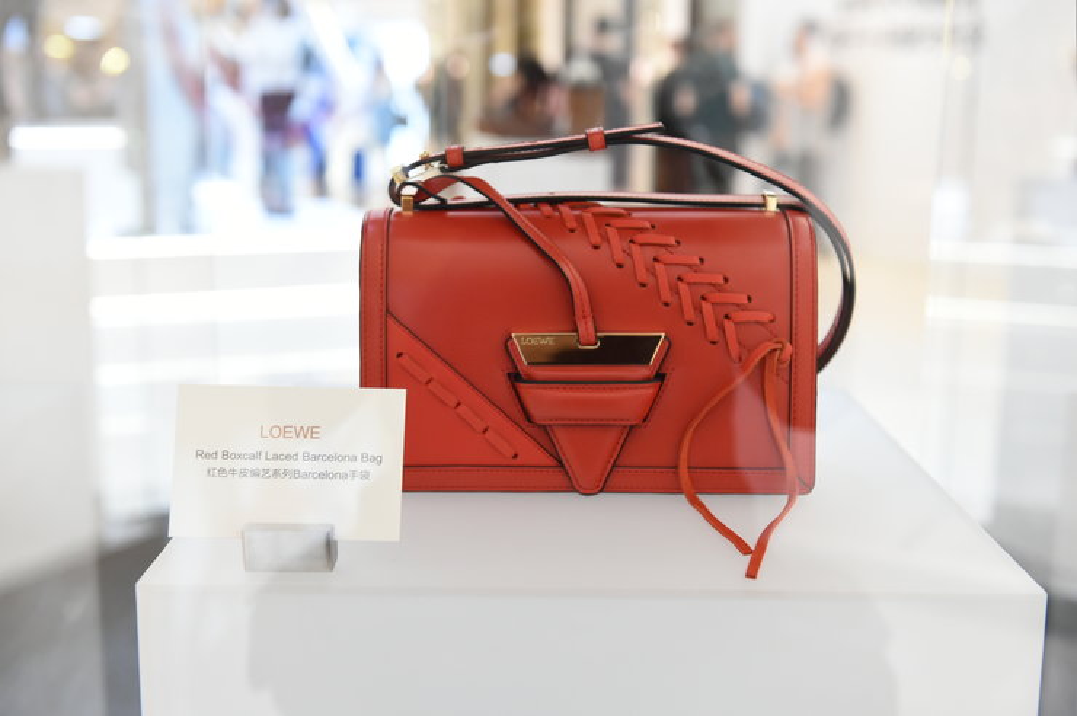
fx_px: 1345
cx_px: 538
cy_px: 358
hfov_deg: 43.6
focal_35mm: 45
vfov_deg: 29.8
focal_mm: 45
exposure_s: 1/100
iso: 3200
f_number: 4
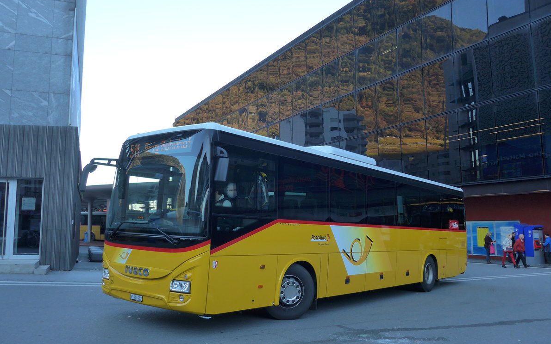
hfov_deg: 61.2
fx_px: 466
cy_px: 164
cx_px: 277
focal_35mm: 31
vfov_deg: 40.6
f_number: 2.8
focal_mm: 6
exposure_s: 1/160
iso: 125
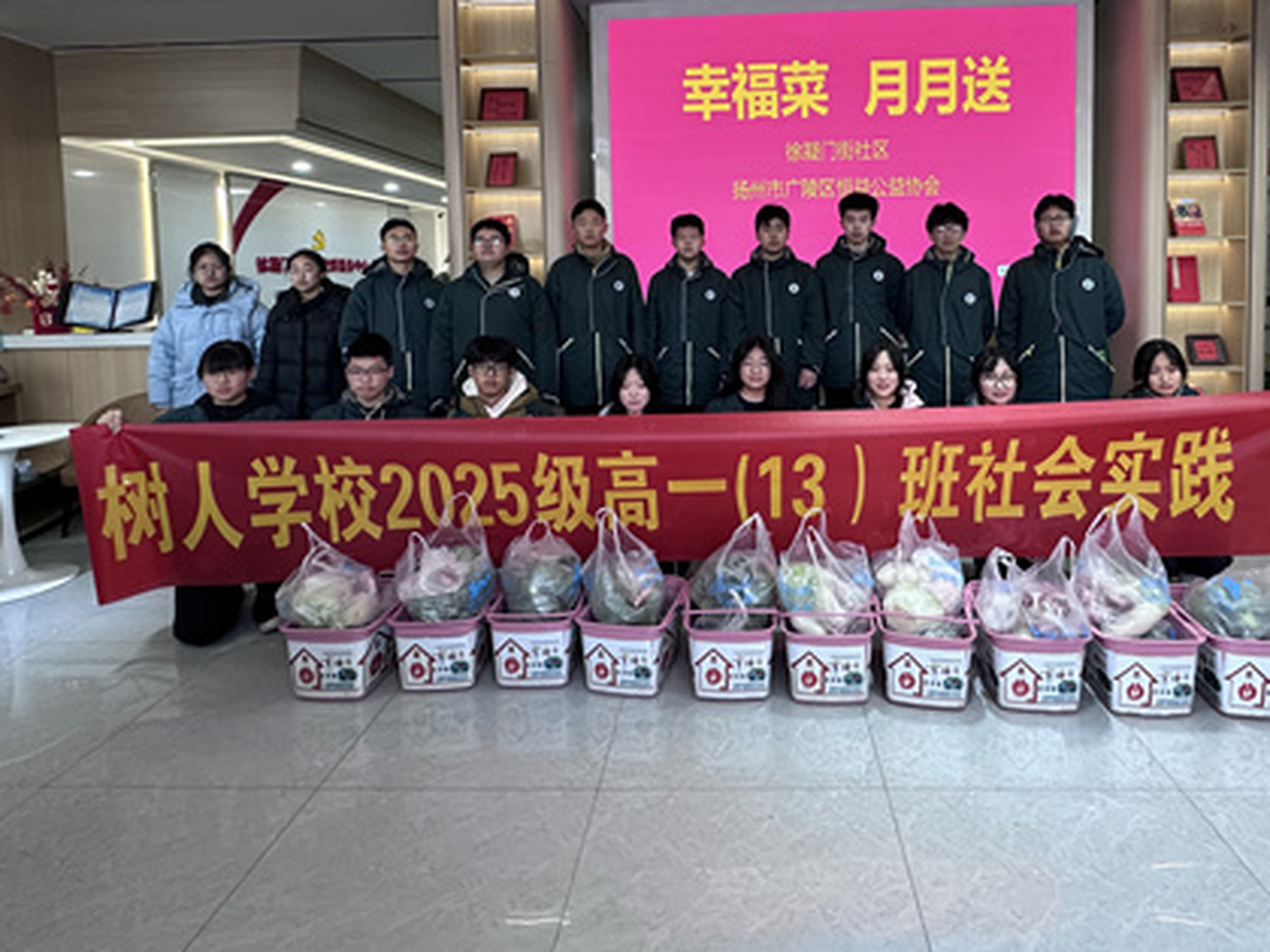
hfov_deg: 81.3
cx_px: 720
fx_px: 734
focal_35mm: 20
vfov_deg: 64.1
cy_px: 308
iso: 250
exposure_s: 1/100
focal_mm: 2.22
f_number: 2.2
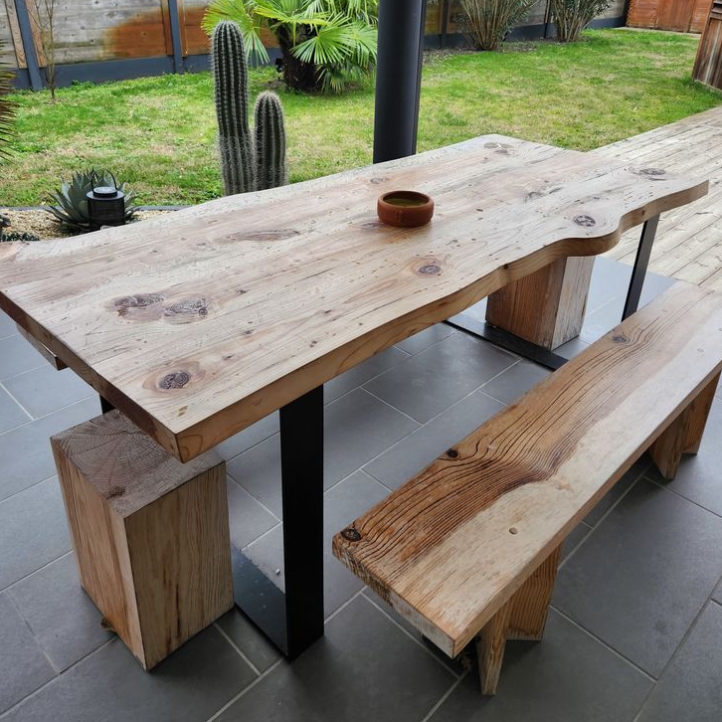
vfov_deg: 56.8
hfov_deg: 57.3
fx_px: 661
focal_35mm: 28
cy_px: 281
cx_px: 354
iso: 32
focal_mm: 5.4
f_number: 1.8
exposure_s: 1/180
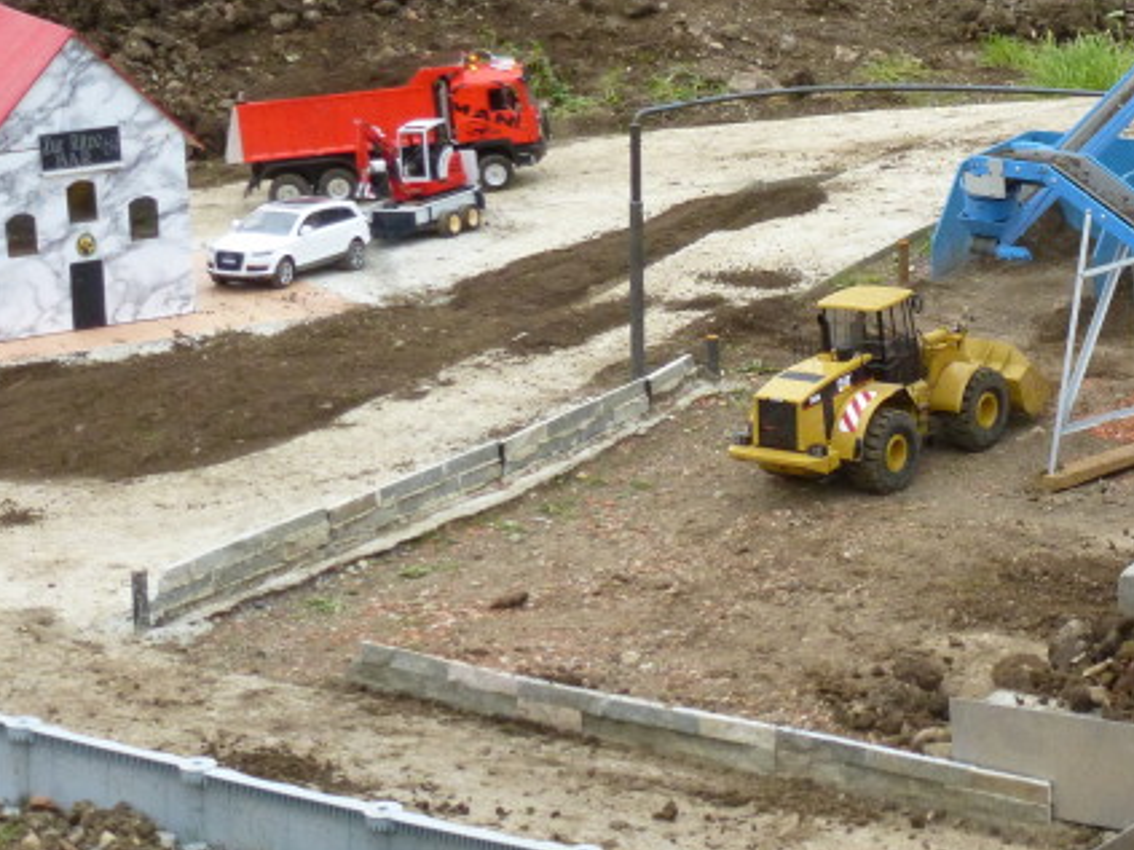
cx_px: 1059
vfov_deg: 12.0
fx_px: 4028
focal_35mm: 123
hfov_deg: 15.8
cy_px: 249
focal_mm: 11.7
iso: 640
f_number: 4.6
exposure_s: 1/250
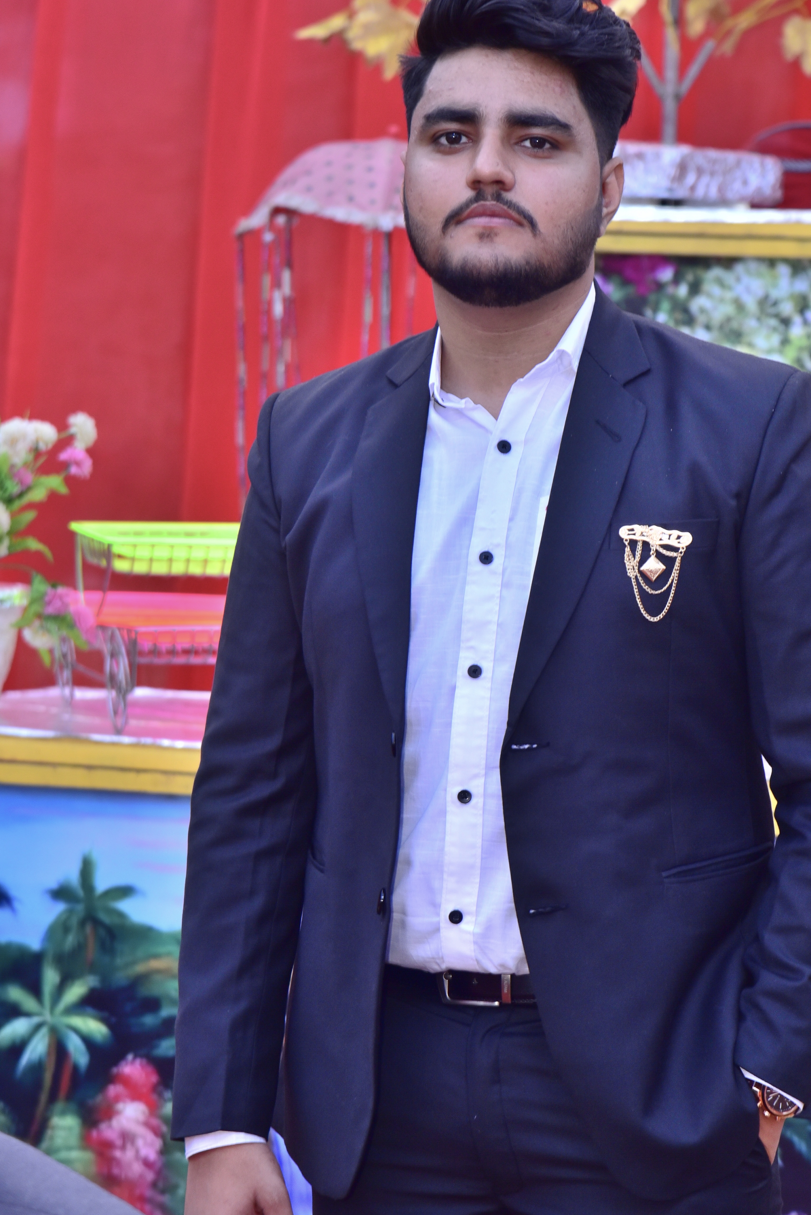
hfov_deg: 8.7
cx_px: 526
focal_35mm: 157
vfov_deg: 13.1
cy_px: 634
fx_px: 5298
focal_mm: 120
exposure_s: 1/125
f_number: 8
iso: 500
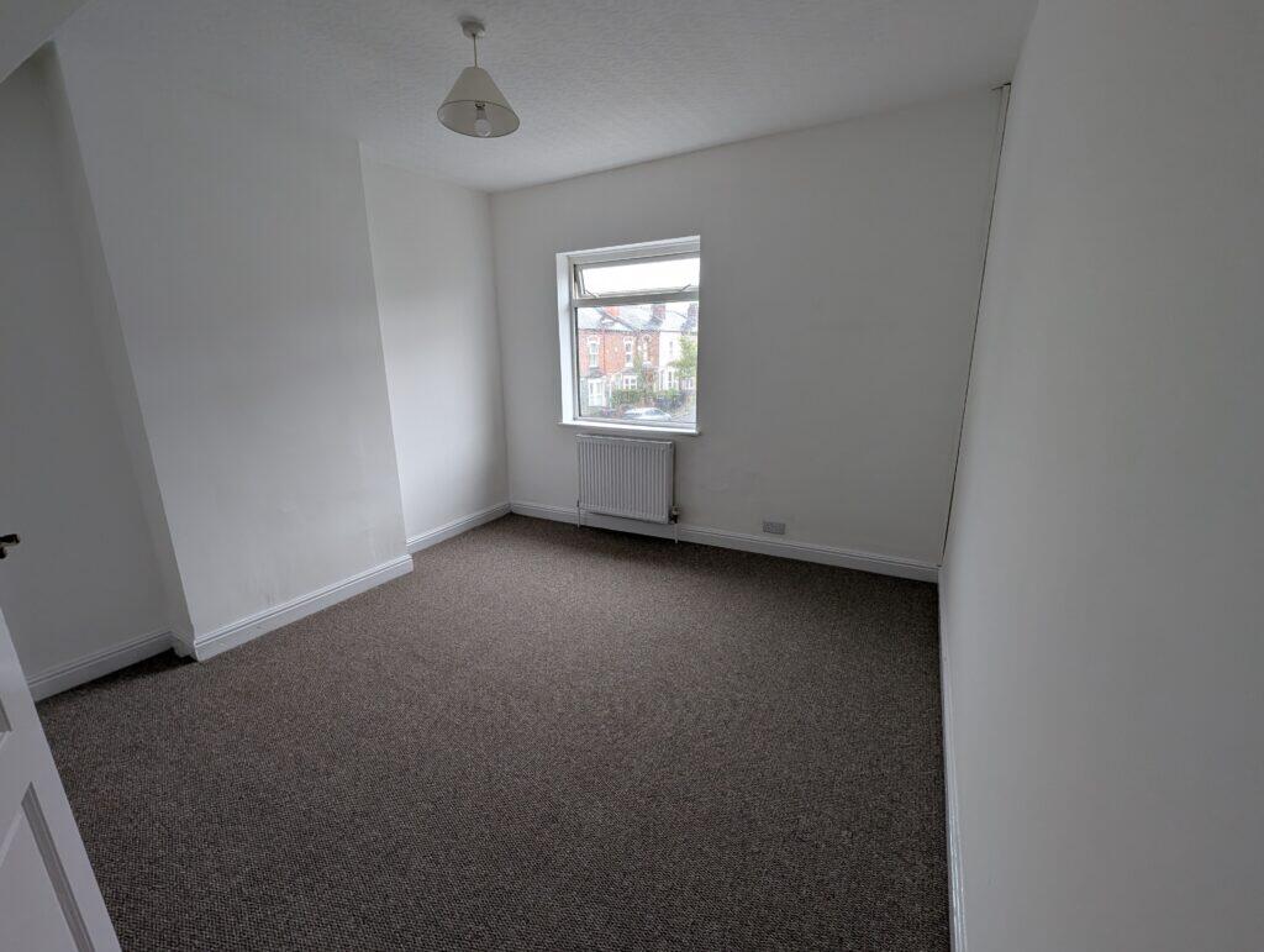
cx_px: 632
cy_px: 476
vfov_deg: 90.1
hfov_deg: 106.1
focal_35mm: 13
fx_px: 475
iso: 47
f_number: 2.2
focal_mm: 1.95
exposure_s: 1/51.8
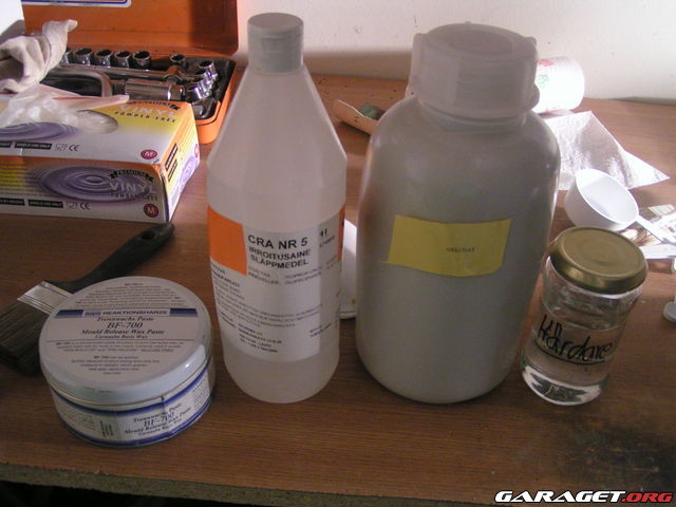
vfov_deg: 37.7
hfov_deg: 49.0
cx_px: 338
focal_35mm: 38
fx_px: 742
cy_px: 254
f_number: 2.8
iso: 200
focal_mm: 5.8
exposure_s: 1/40
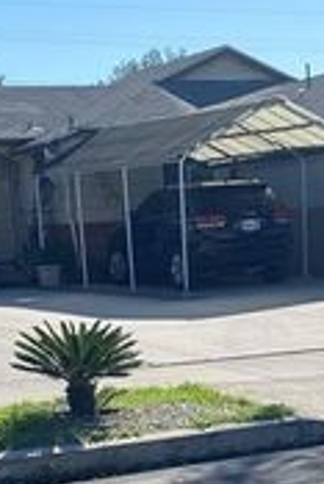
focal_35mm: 103
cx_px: 299
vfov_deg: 19.6
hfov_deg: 13.2
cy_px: 400
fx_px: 1388
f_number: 1.8
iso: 32
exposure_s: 1/4115
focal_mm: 4.25
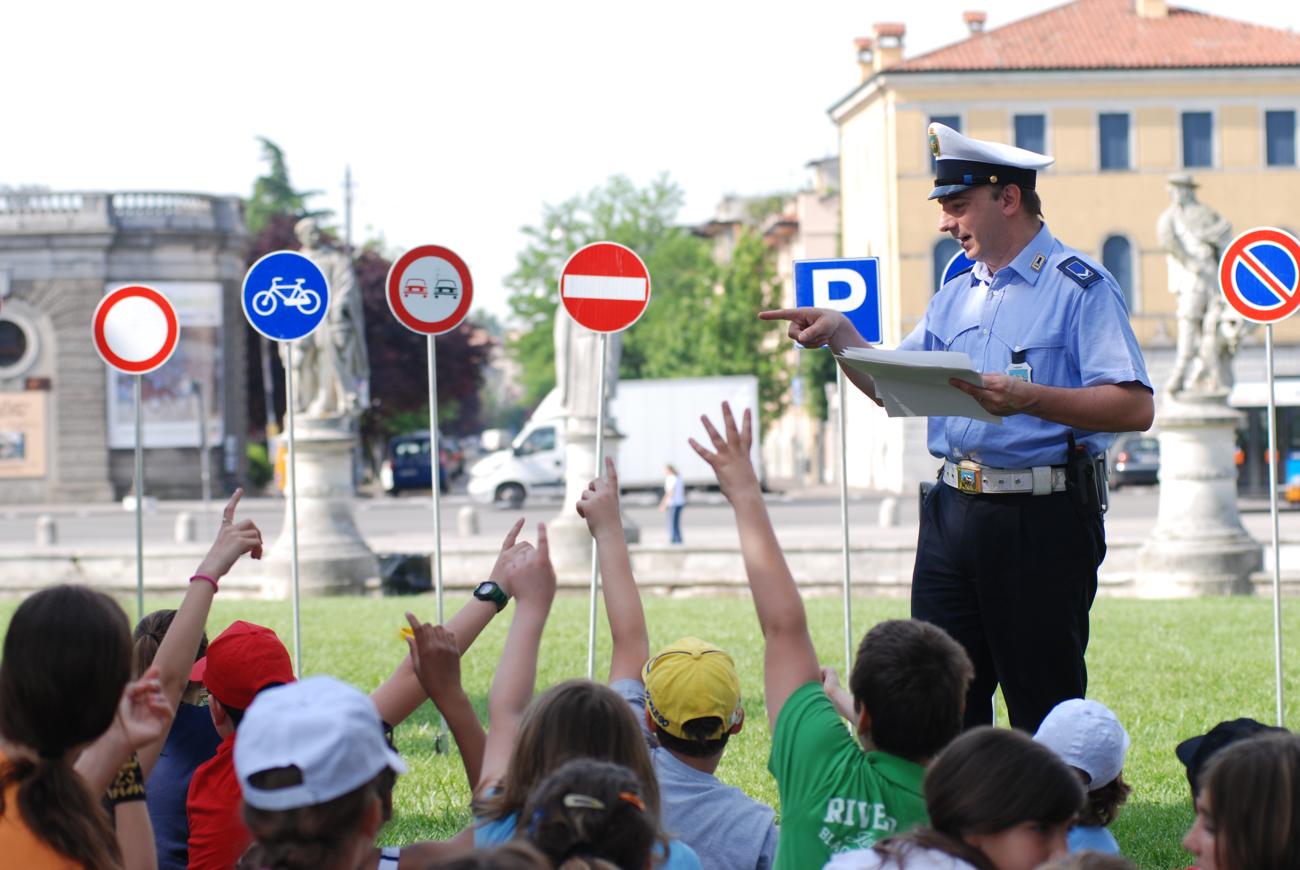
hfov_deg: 17.0
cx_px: 650
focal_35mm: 120
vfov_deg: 11.5
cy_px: 435
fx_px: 4339
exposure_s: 1/500
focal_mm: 80
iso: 200
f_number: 4.5
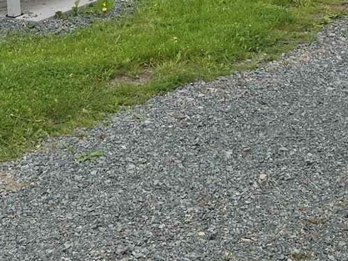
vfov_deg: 10.5
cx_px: 158
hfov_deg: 15.5
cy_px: -293
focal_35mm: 127
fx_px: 1277
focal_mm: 5.4
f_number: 1.8
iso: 25
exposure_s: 1/1668
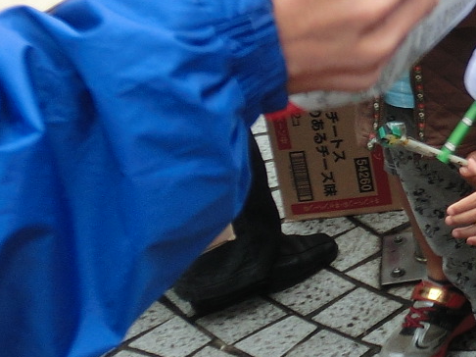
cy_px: -14
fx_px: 1622
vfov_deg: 12.4
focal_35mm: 118
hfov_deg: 14.9
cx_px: 815
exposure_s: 1/100
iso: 100
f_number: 3
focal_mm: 5
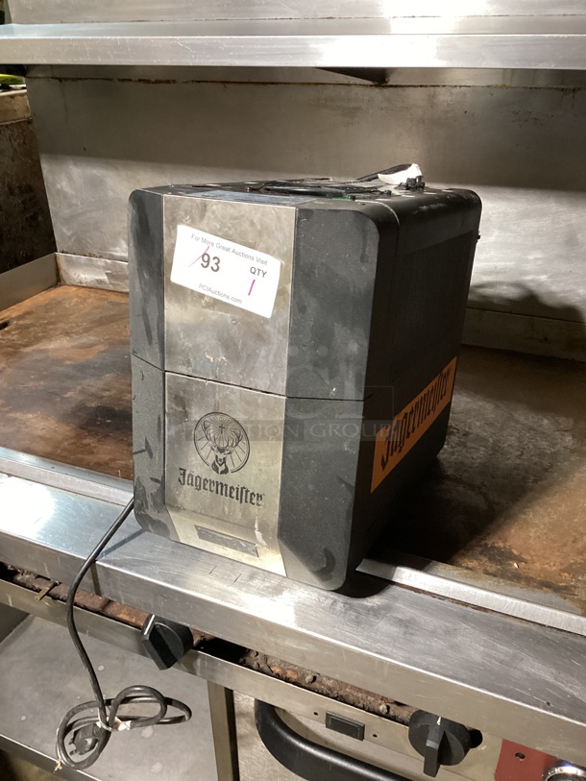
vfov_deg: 58.3
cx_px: 293
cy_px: 390
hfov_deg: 45.5
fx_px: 700
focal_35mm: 31
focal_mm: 3.3
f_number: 2.4
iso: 320
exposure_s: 1/60
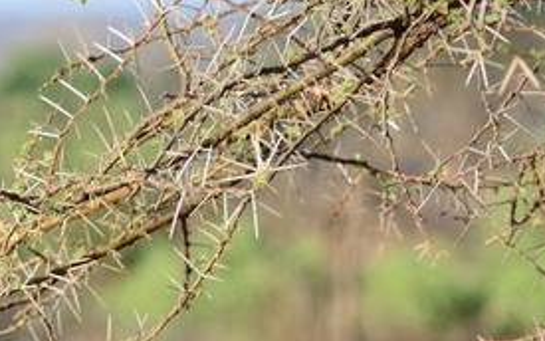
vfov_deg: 2.8
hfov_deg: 4.5
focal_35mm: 465
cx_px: 22
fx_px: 6908
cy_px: 455
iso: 200
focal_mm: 120
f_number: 4.8
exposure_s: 1/400
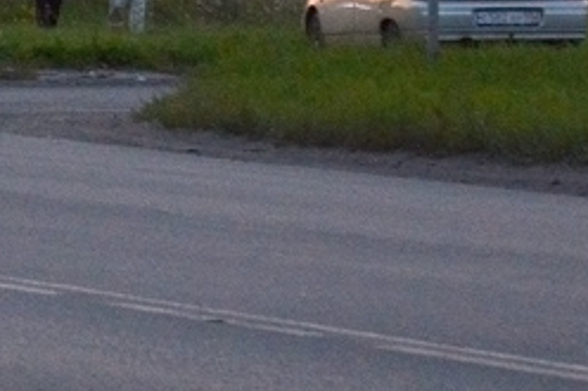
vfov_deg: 1.8
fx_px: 12585
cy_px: -488
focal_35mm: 771
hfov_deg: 2.6
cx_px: -1046
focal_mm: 85
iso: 800
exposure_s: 1/250
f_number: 5.6
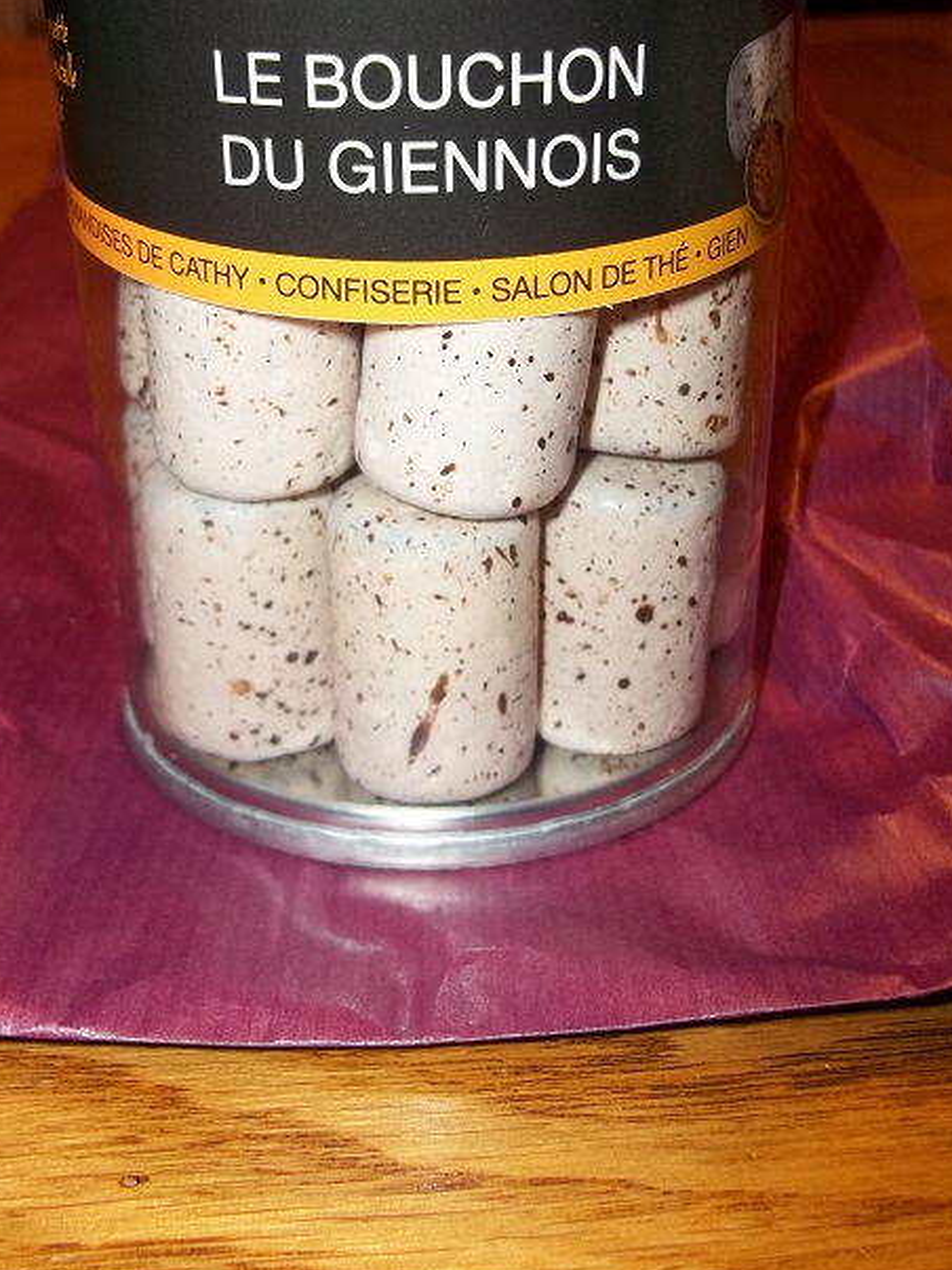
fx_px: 1504
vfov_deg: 45.6
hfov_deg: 35.1
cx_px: 475
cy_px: 527
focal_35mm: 41
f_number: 2.9
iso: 80
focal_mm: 5.7
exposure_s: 1/30
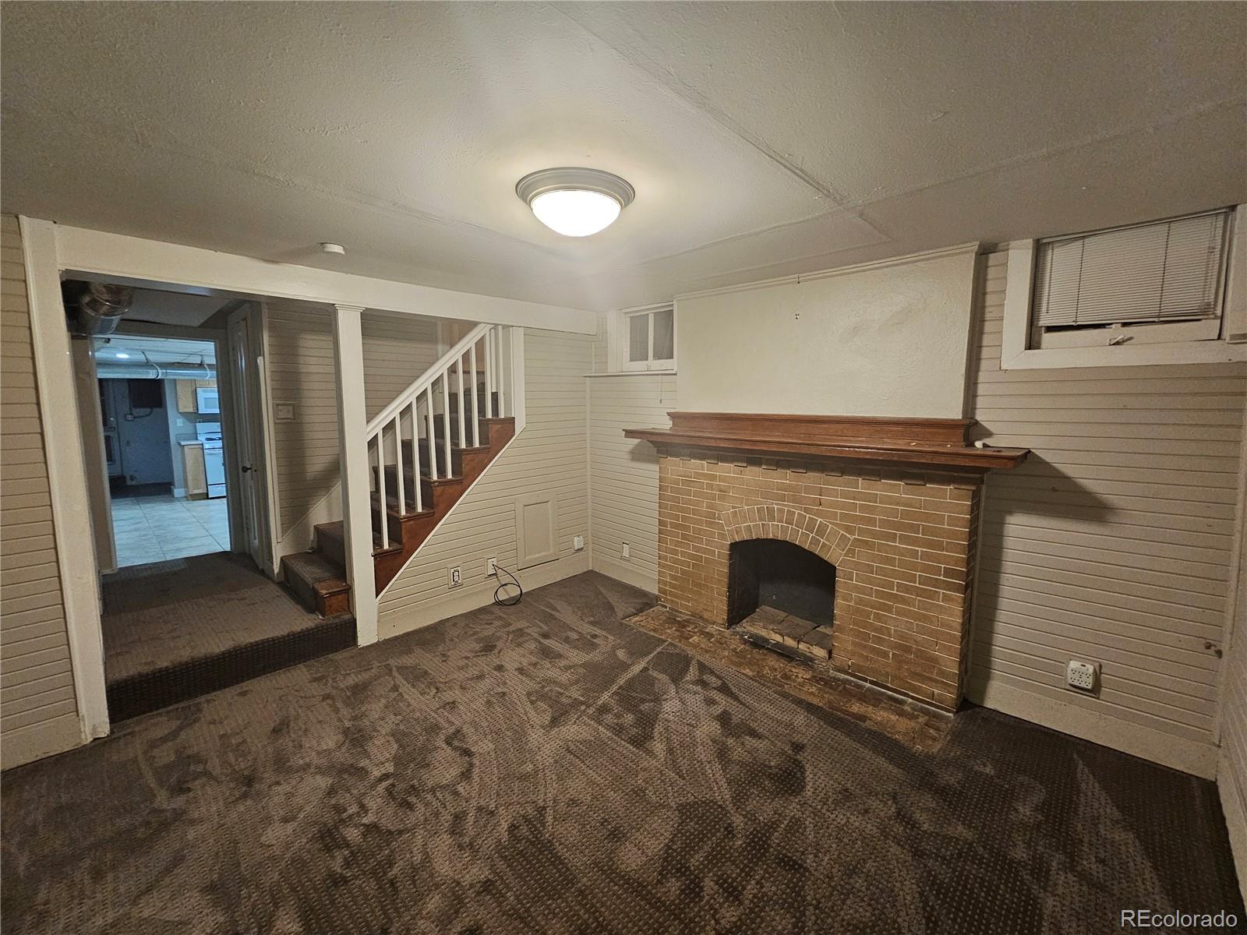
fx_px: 468
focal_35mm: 13
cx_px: 624
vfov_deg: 89.9
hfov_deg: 106.2
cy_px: 468
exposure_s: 1/40
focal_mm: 2.2
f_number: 2.2
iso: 320
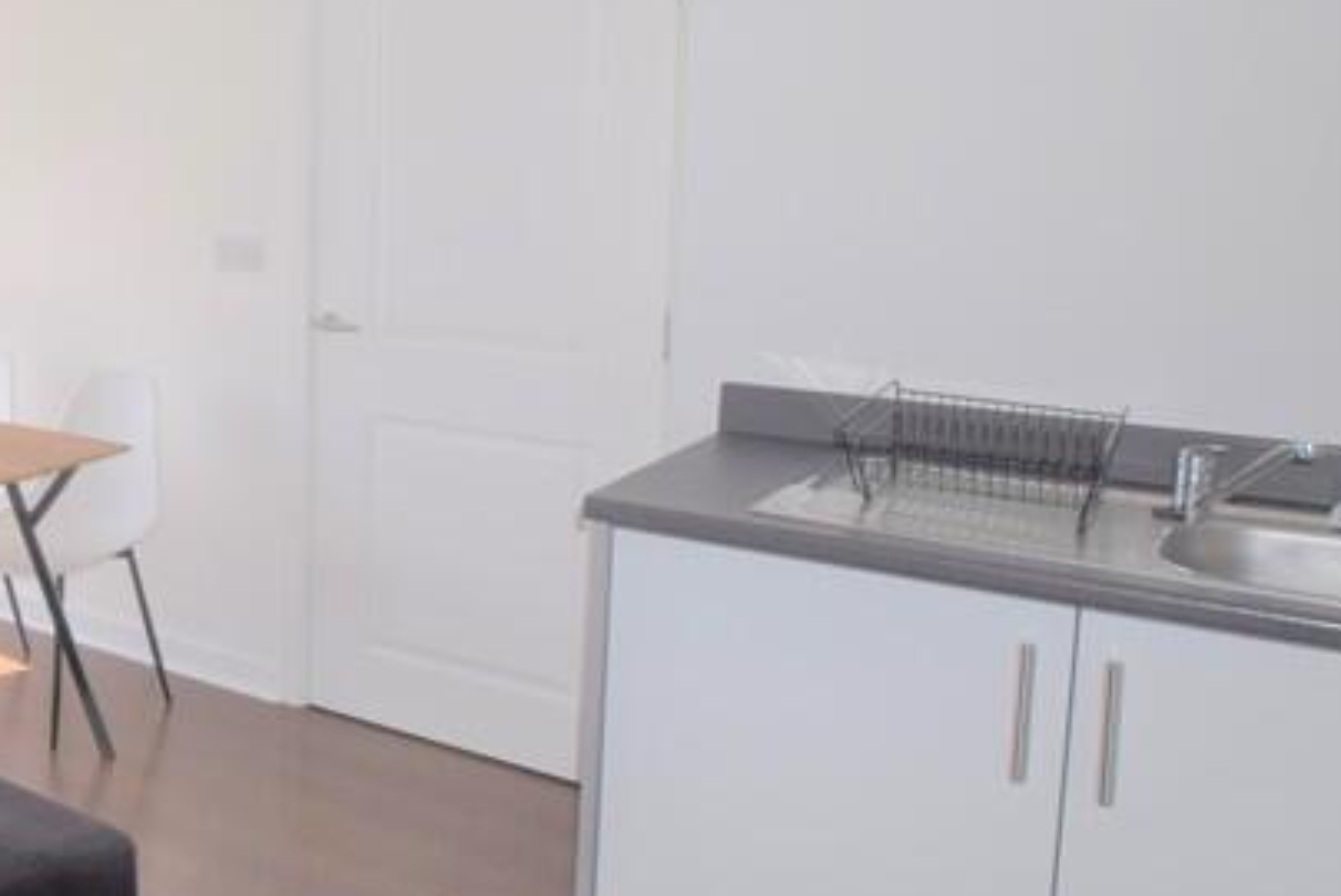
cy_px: 264
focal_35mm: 38
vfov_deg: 34.6
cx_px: -70
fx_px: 1416
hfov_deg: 42.1
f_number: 7.1
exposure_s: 1/200
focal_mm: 10
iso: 100
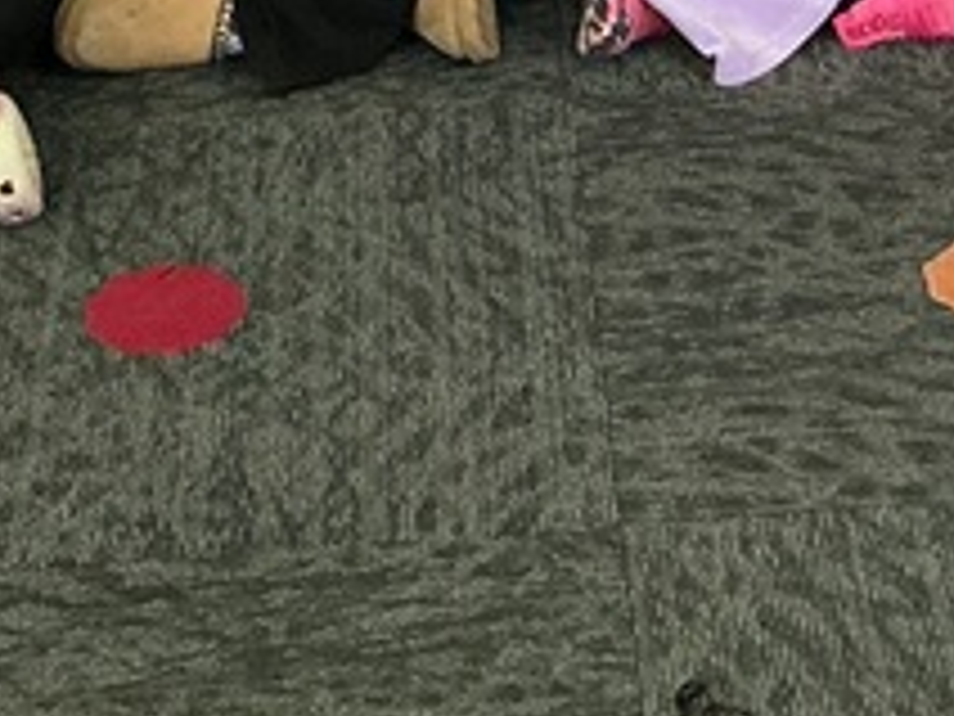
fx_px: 3858
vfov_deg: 9.7
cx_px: 608
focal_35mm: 140
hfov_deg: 14.1
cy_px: -797
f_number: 1.8
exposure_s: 1/60
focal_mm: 3
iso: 200
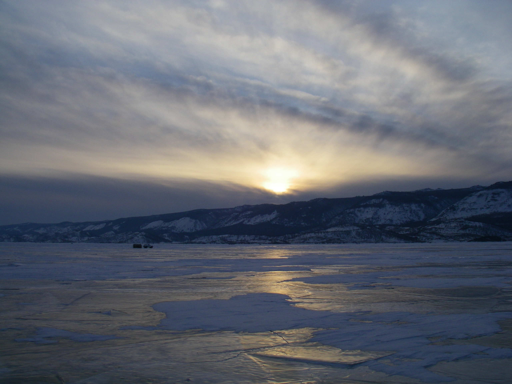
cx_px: 256
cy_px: 192
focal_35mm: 38
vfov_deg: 37.7
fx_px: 562
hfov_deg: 49.0
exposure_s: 1/250
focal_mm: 6.3
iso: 64
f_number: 6.6
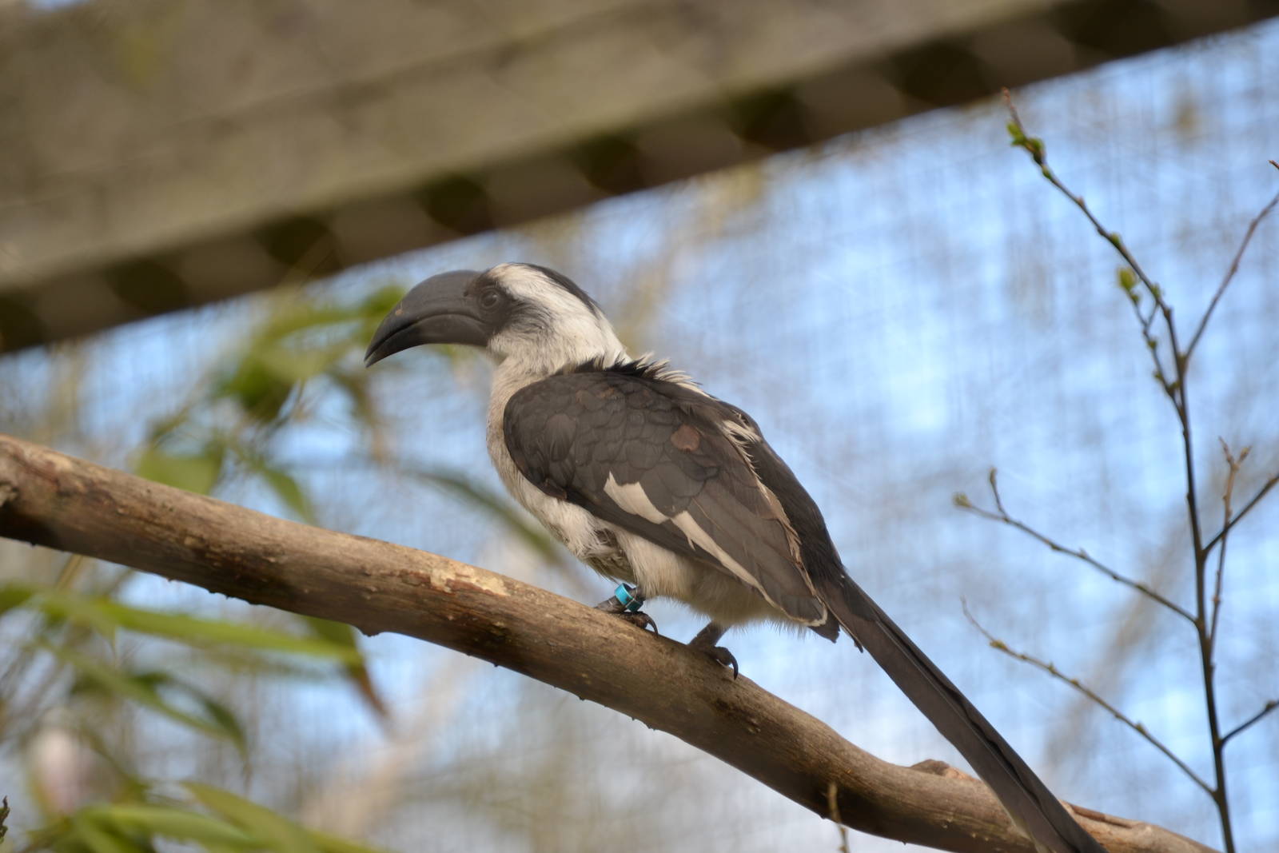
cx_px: 640
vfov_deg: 4.6
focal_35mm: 300
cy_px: 426
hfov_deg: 6.9
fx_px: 10659
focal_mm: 200
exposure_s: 1/250
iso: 200
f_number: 5.6
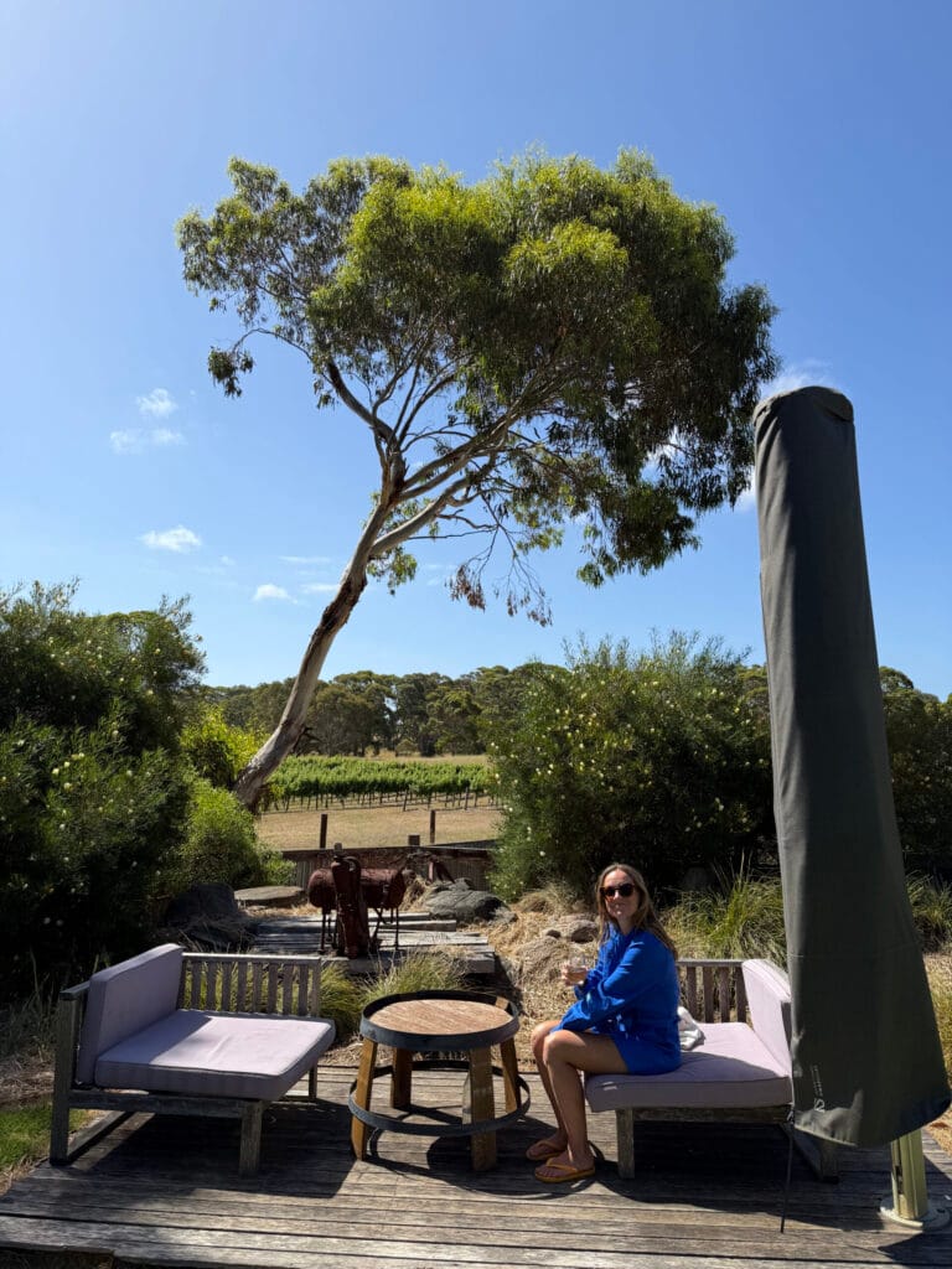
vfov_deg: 71.6
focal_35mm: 24
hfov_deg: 56.8
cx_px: 476
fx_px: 880
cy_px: 634
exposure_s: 1/4405
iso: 80
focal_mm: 6.76
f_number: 1.78
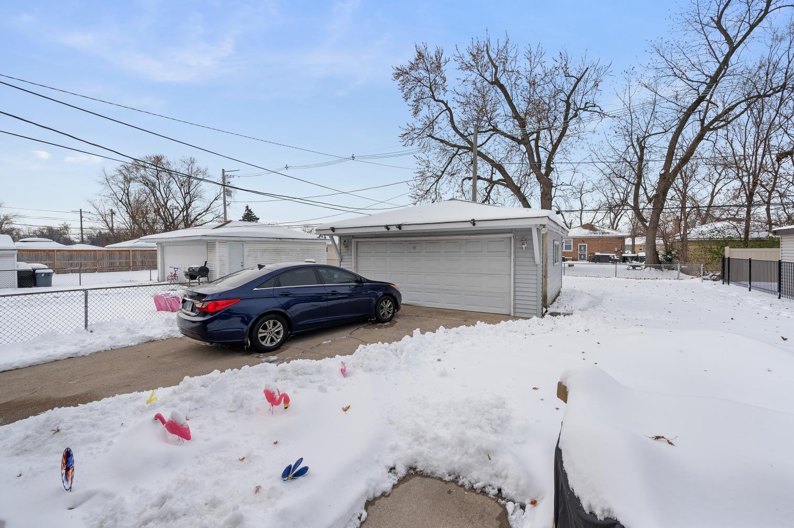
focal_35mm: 14
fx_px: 309
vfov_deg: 81.1
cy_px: 264
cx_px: 397
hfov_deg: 104.3
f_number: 9
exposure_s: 1/320
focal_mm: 14
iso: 400
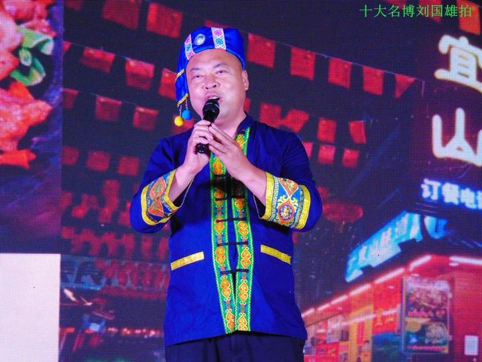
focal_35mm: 250
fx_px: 3483
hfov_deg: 7.9
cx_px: 241
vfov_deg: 5.9
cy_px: 181
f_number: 4.1
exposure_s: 1/125
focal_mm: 44.9
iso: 320
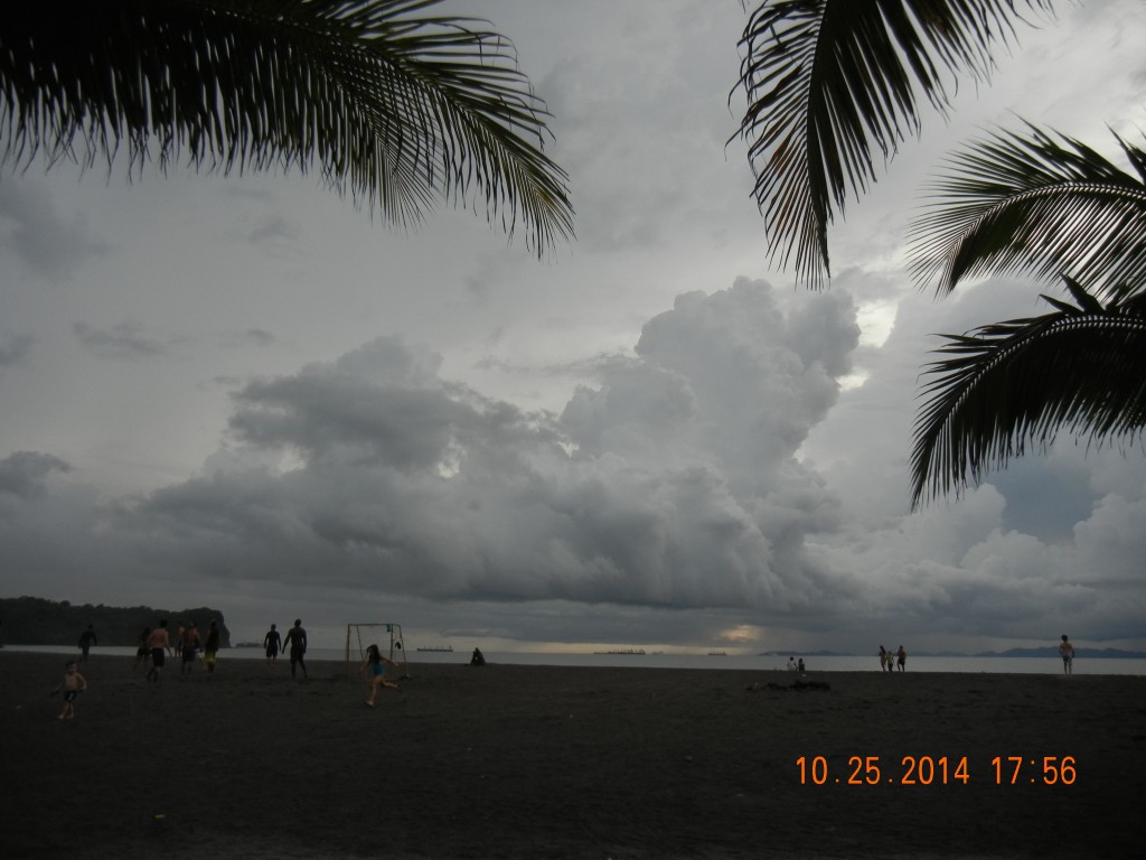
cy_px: 430
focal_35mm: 30
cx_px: 573
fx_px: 993
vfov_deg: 46.8
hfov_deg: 60.0
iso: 160
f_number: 3.5
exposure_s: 1/399
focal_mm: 5.4
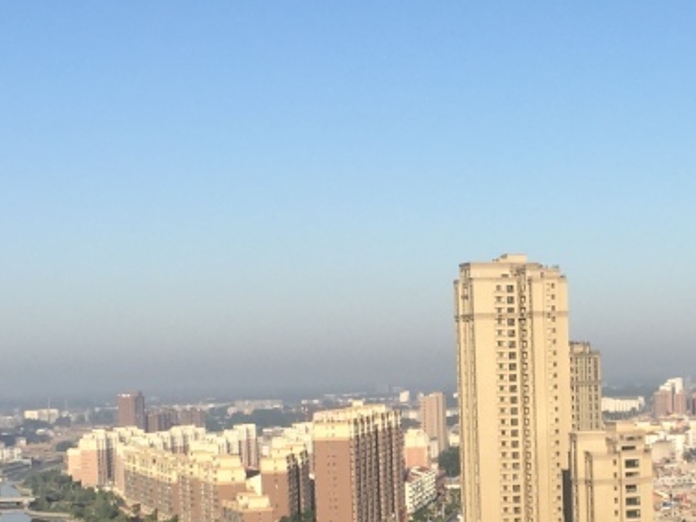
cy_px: 485
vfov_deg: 18.3
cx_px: 633
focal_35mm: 79
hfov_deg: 24.0
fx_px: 1588
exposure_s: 1/1582
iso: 32
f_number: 2.2
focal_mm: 4.15
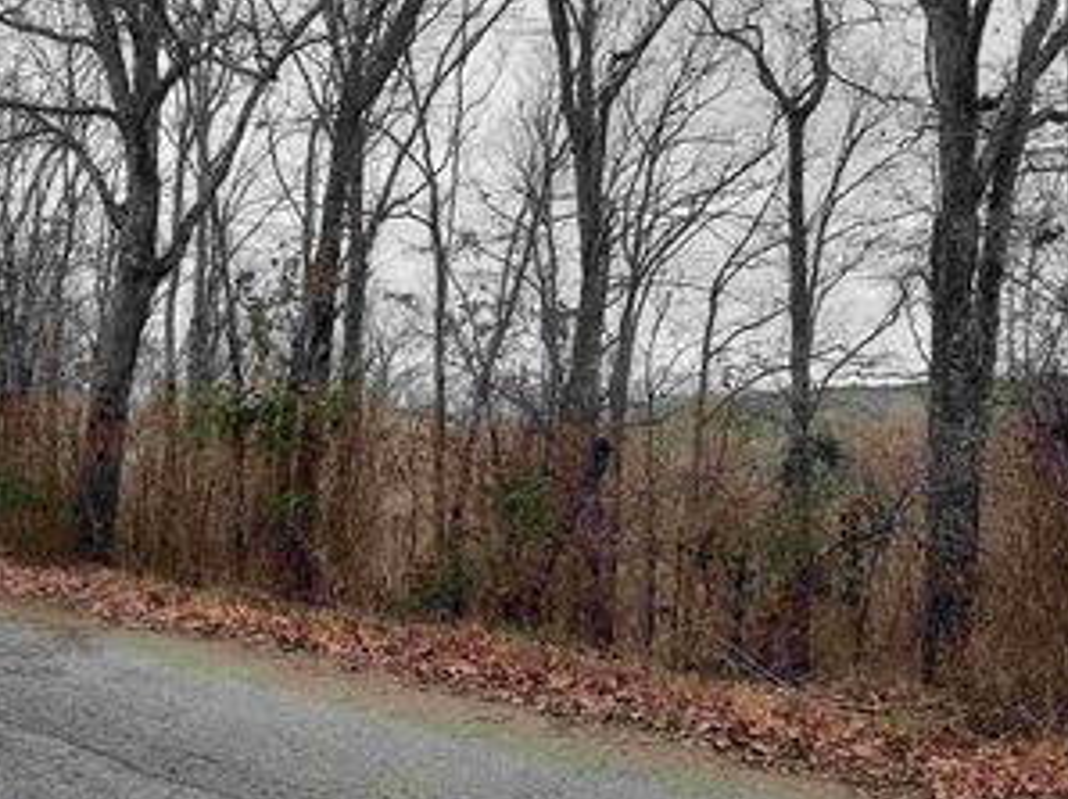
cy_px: 364
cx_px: 459
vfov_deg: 34.3
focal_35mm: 42
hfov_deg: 44.7
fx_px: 1295
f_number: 2
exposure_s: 1/420
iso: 32
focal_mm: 4.6
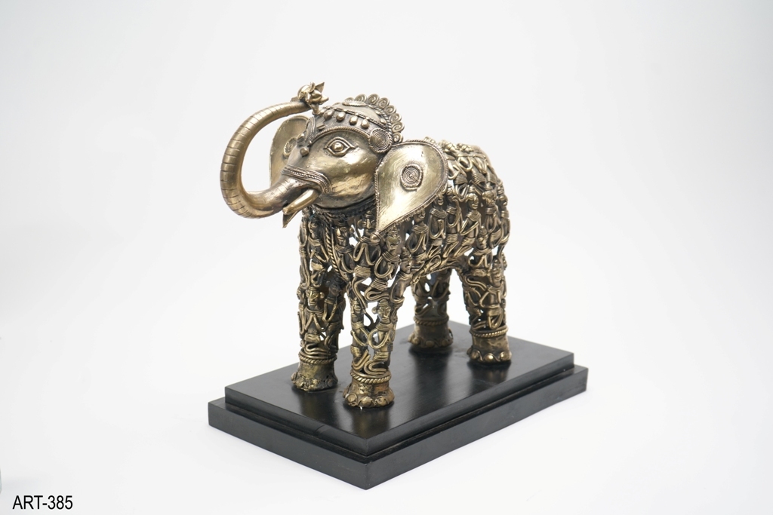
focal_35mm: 54
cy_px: 258
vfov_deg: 25.1
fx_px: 1160
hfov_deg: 36.9
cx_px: 386
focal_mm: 54
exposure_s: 1/160
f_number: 5
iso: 400
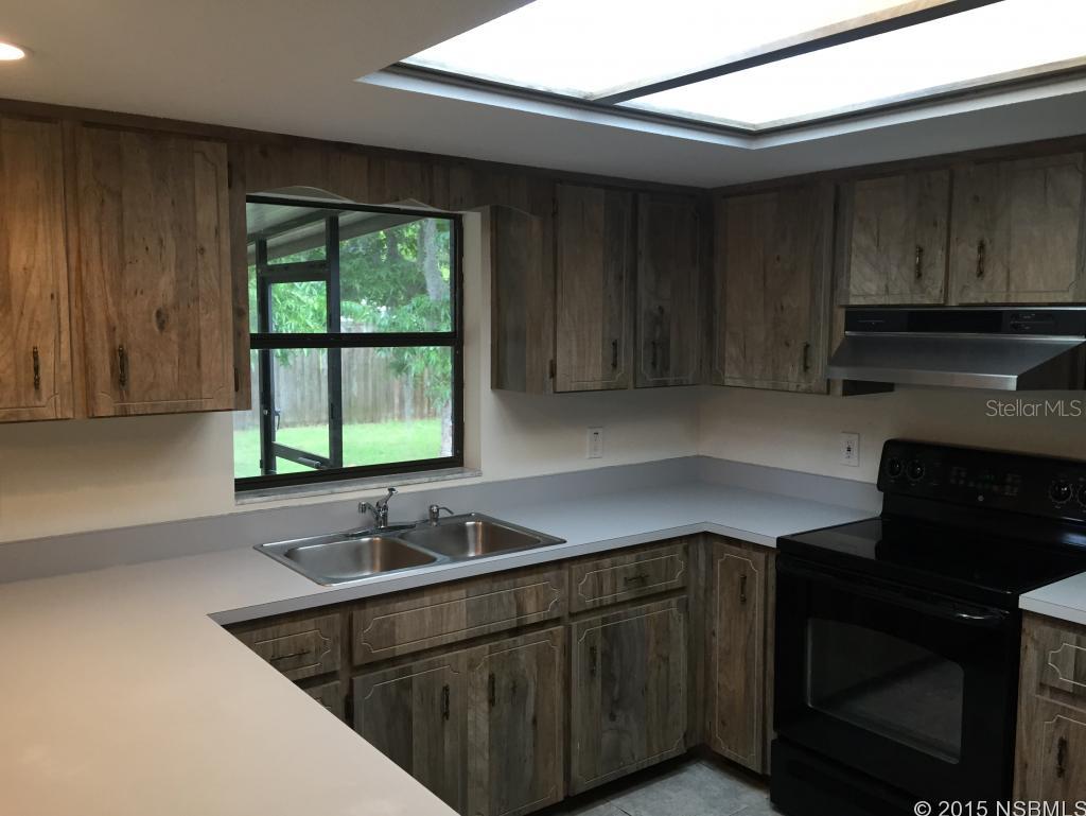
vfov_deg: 48.3
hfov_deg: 61.6
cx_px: 543
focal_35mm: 29
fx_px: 910
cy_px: 408
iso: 50
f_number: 2.2
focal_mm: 4.15
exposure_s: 1/30
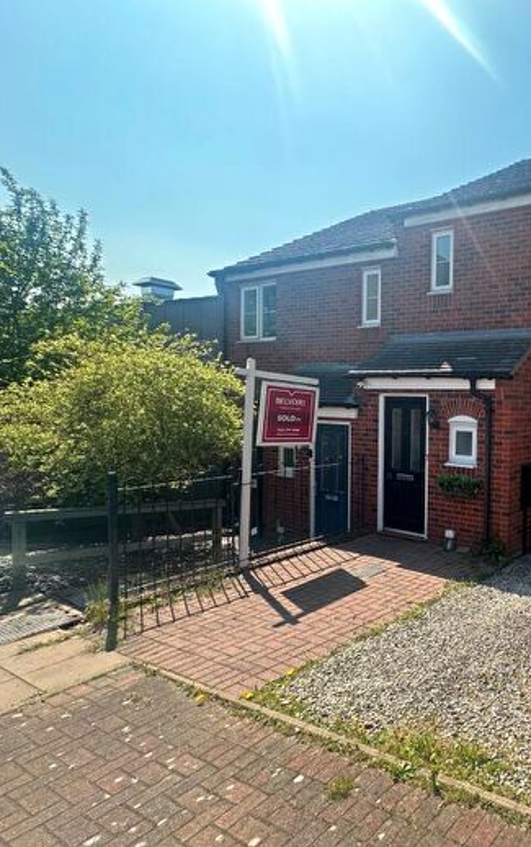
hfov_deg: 46.8
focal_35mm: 20
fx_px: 462
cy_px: 420
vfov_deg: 85.0
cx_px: 560
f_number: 2.2
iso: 40
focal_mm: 2.22
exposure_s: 1/615
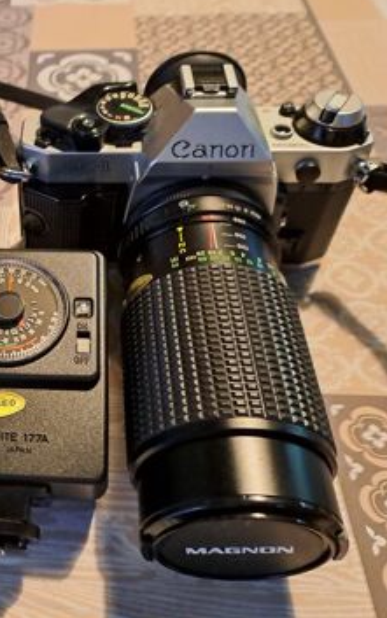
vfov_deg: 54.0
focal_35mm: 36
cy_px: 306
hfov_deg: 32.4
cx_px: -4
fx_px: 607
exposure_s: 1/25
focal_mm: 4.65
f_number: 1.8
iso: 500
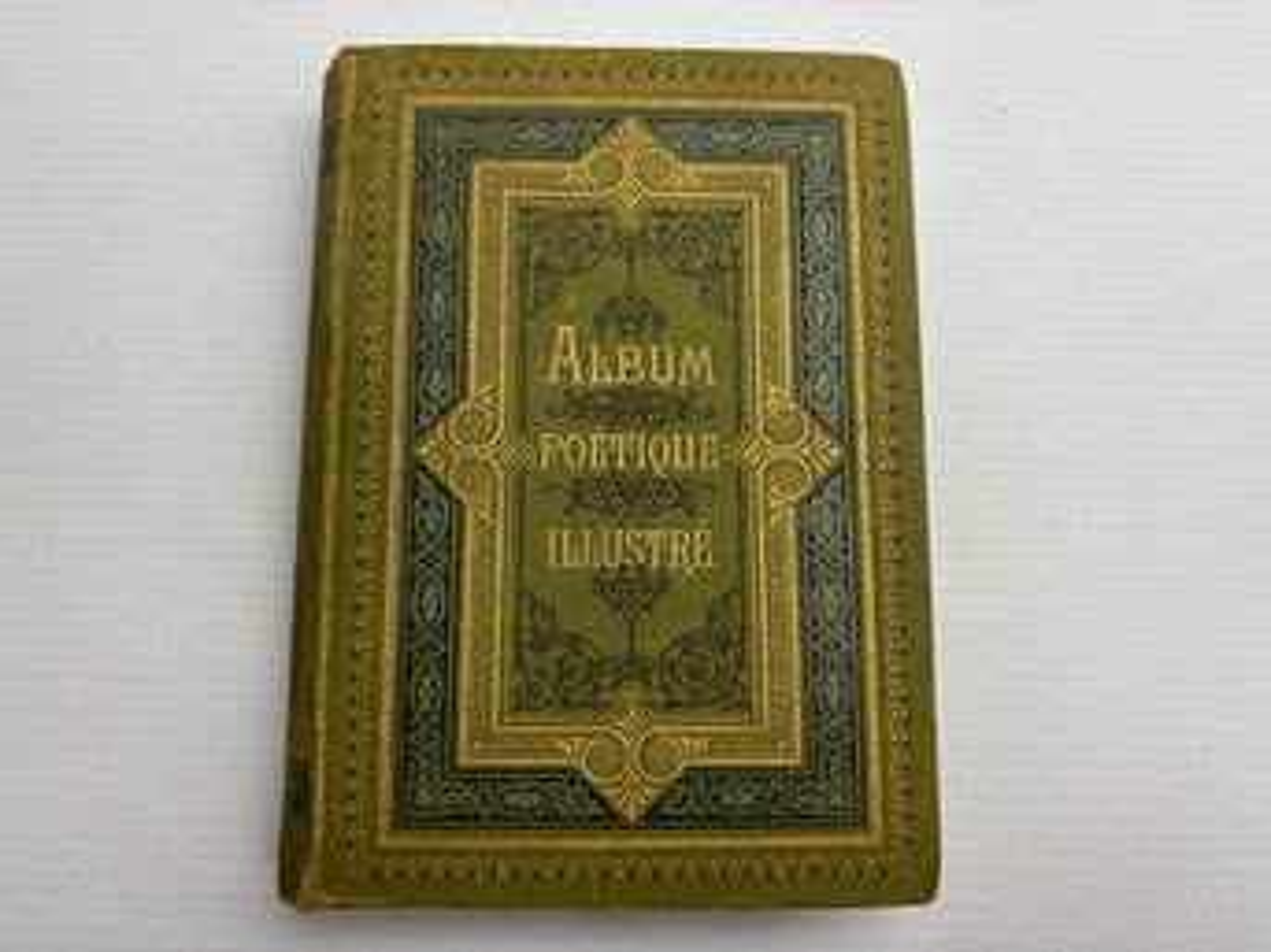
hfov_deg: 67.3
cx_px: 636
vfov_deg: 53.0
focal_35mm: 26
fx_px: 954
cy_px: 476
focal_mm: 5.96
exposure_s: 1/159
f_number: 1.6
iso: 32
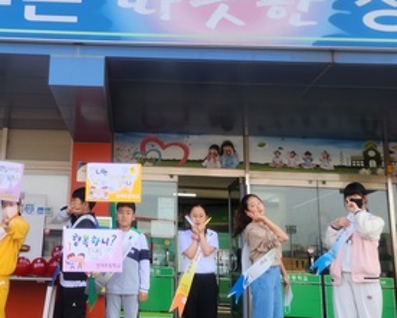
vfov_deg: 28.9
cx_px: 125
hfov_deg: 35.6
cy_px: 104
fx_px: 611
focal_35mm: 52
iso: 12
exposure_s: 1/200
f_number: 1.8
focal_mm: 6.4
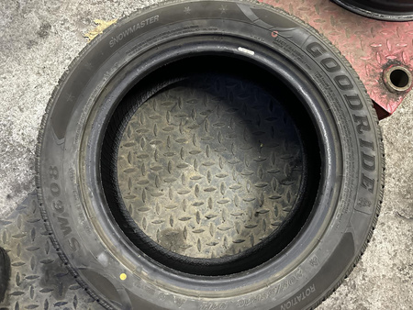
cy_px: 155
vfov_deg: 56.9
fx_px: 286
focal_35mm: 24
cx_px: 206
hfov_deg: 71.6
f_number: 1.78
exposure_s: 1/33
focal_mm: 6.86
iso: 1000
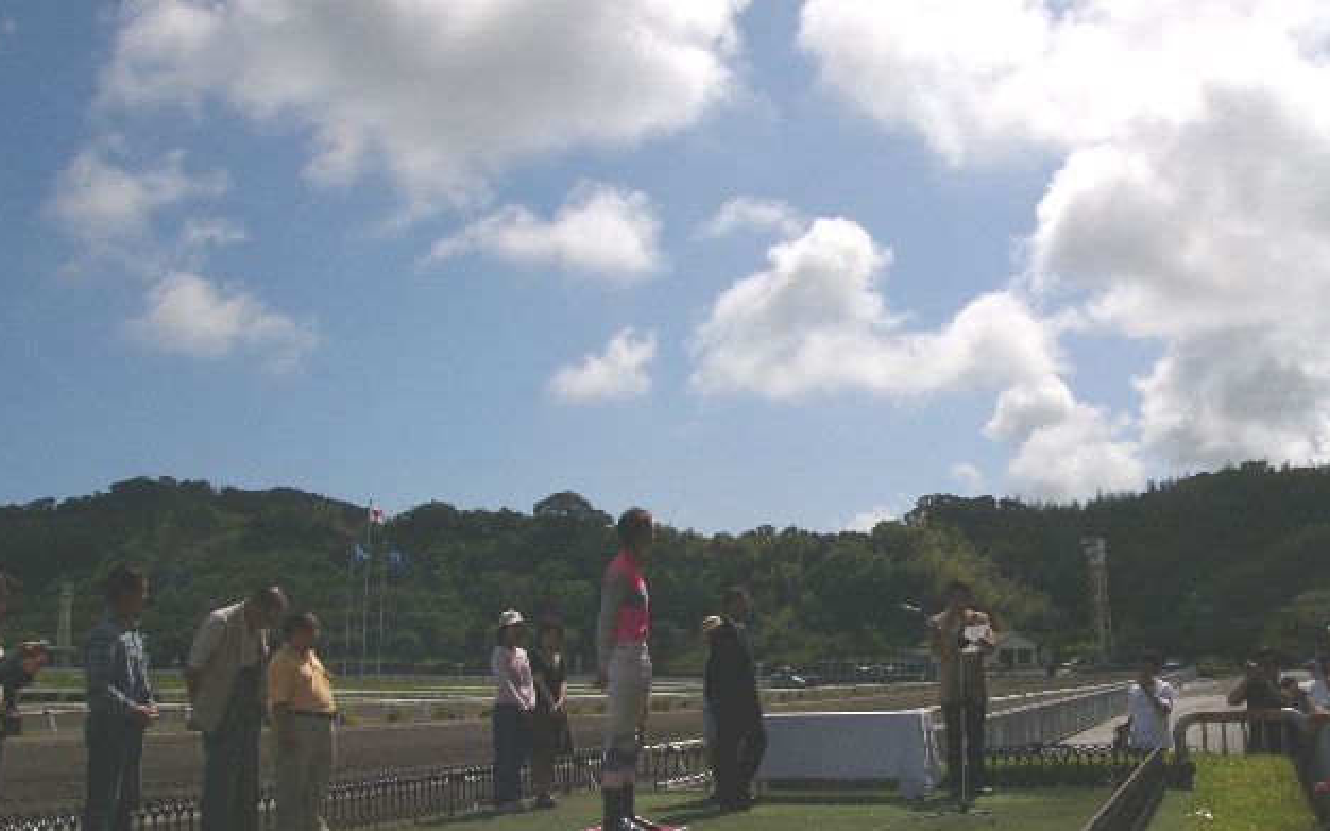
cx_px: 669
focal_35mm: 39
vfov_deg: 32.6
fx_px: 1413
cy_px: 323
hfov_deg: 50.4
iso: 50
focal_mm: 6
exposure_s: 1/2000
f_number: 8
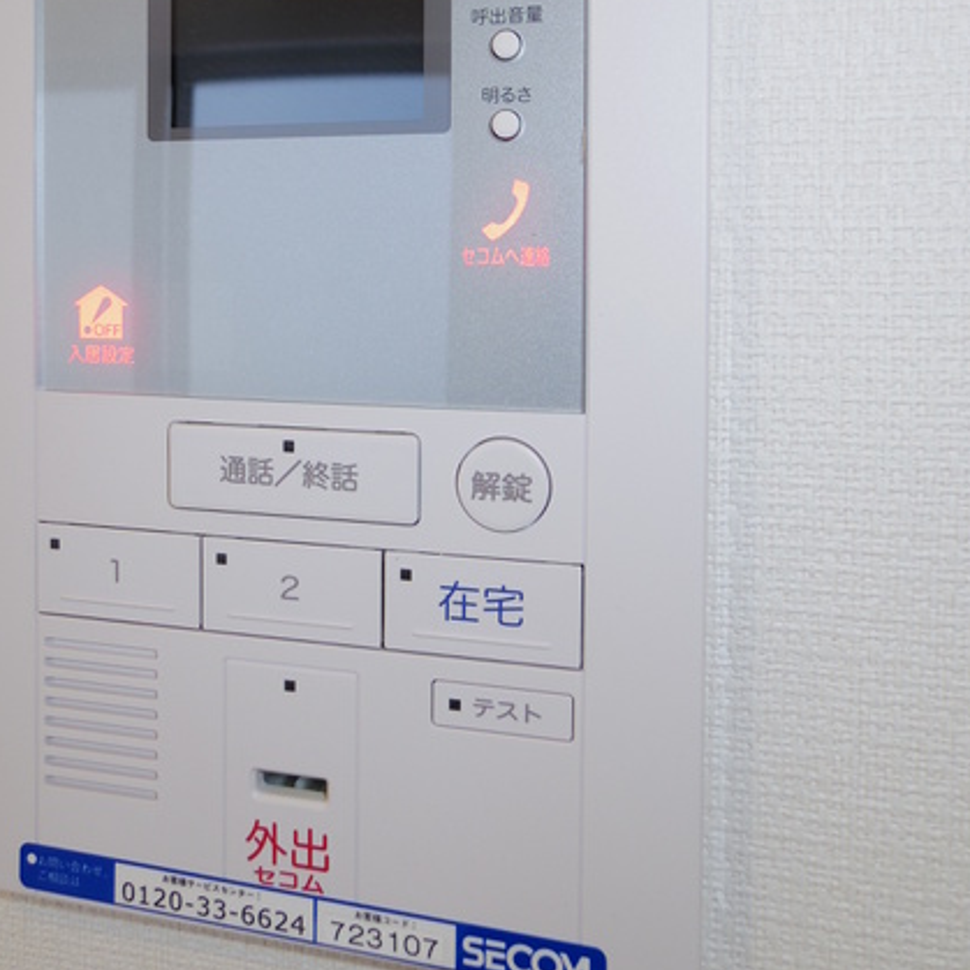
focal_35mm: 34
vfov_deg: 47.4
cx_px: 372
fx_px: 1078
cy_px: 294
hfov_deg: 48.1
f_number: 2.8
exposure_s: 1/40
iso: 100
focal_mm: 5
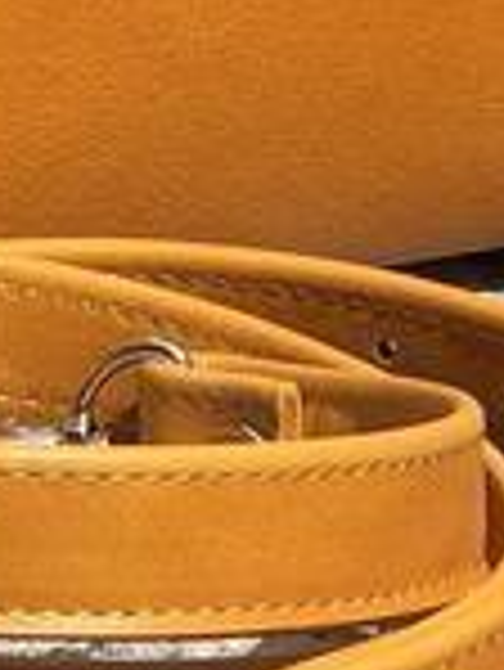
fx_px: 6940
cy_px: -49
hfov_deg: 4.2
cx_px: 225
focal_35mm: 358
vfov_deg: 5.5
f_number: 2.4
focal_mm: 6
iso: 16
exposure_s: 1/1600
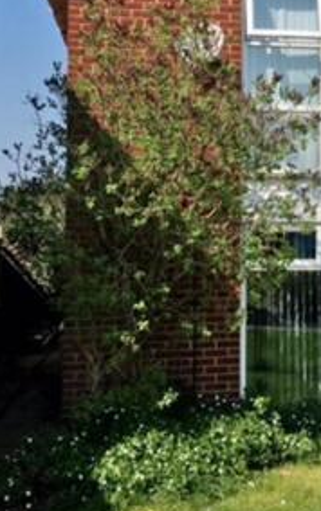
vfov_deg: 32.0
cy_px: 150
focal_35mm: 63
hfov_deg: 20.1
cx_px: 315
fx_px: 880
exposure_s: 1/2747
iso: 25
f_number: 2.2
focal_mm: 4.15
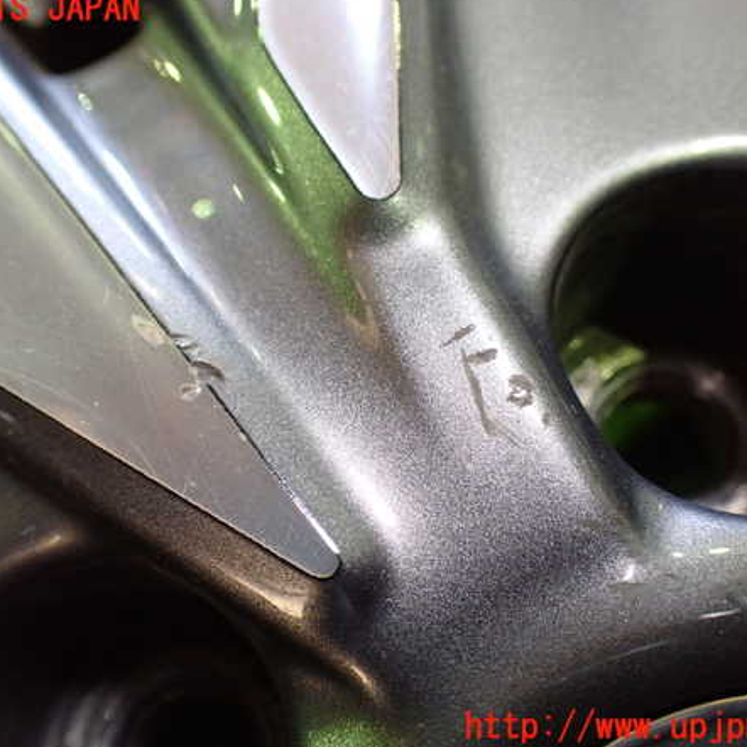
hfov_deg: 46.0
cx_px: 340
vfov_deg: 46.0
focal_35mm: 36
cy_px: 368
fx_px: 879
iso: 800
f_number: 2.3
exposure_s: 1/80
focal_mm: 5.4
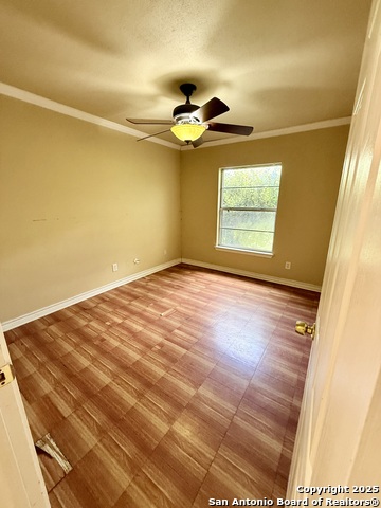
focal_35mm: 14
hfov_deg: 85.7
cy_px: 254
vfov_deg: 102.1
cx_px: 190
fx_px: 205
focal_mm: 2.22
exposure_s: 1/60
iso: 320
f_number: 2.2
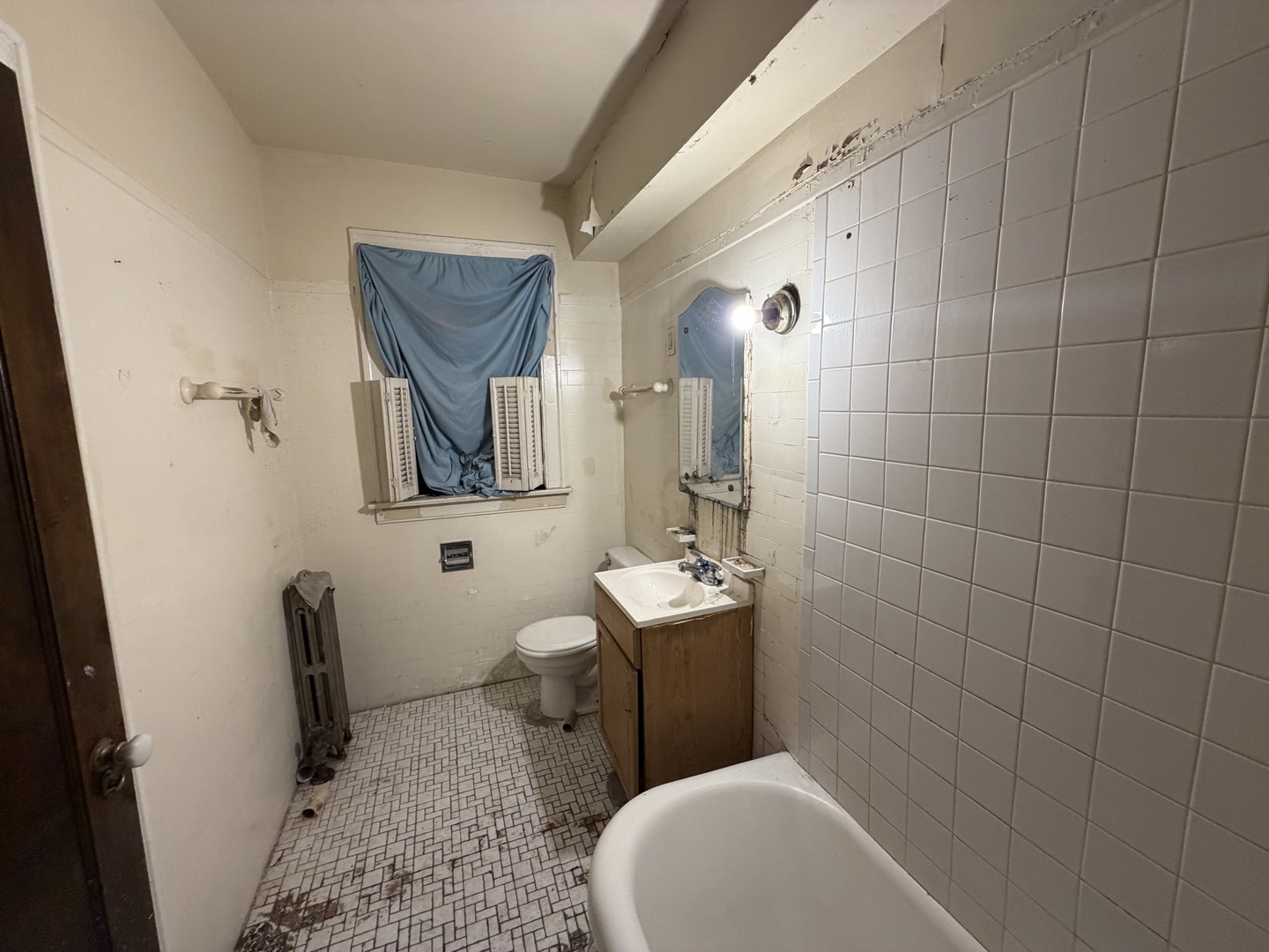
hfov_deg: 102.1
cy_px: 476
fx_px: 513
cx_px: 634
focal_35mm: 14
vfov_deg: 85.7
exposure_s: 1/60
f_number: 2.2
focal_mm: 2.22
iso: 250
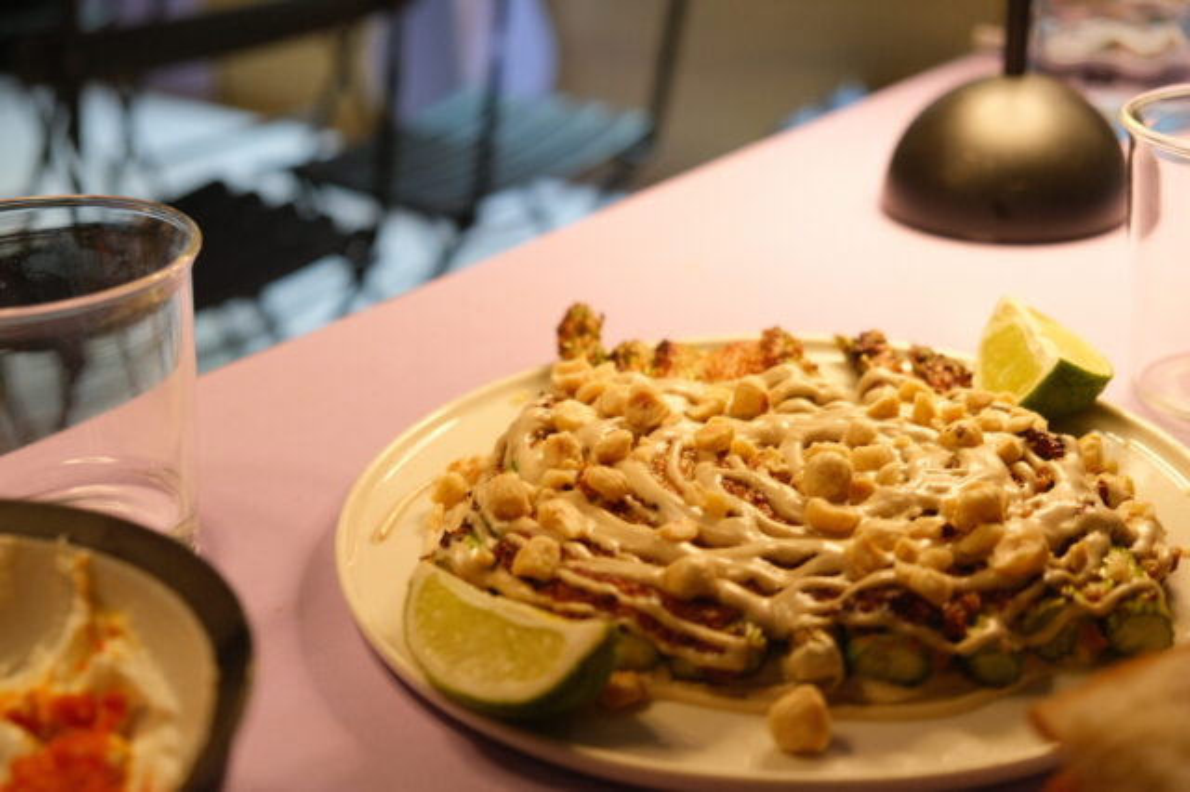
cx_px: 595
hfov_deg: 43.6
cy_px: 396
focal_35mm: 45
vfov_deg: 29.8
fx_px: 1487
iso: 1600
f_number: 3.6
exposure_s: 1/45
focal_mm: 30.2
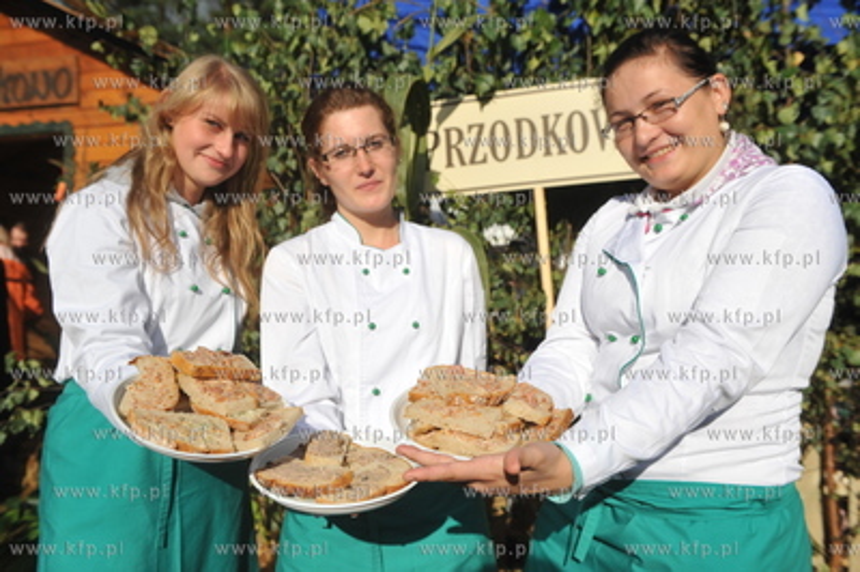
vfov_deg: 41.0
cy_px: 286
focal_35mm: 32
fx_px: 764
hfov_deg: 58.8
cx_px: 430
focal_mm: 32
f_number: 5.6
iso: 800
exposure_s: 1/8000
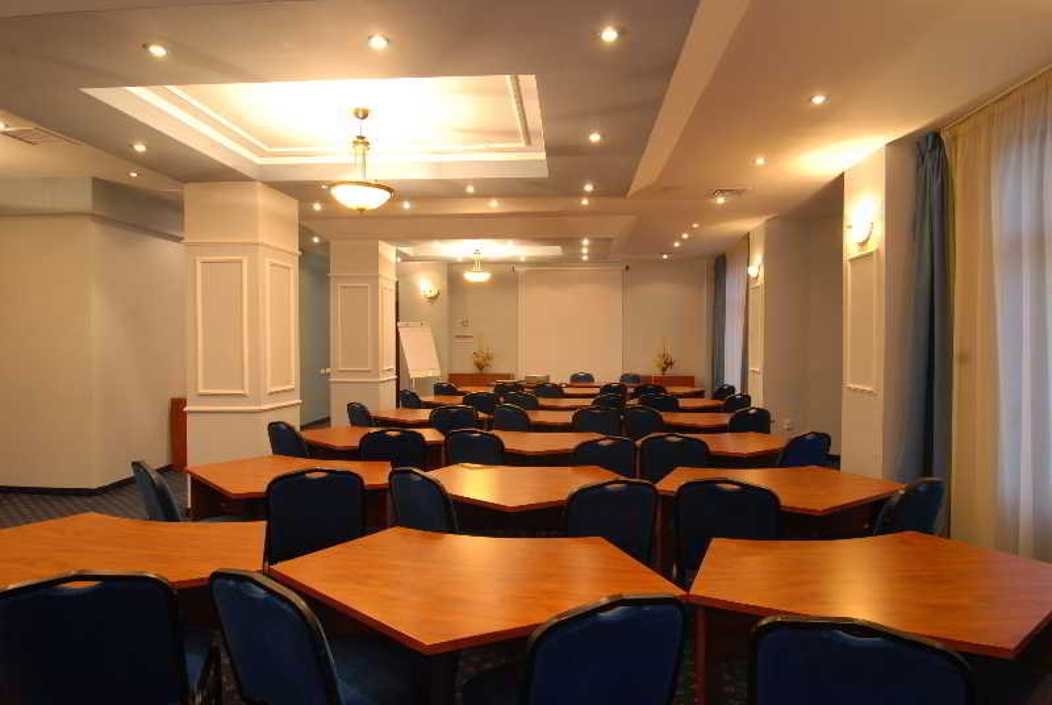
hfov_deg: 89.9
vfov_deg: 67.6
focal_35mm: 18
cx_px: 526
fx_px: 527
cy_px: 352
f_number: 8
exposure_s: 1.6
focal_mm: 12
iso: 160
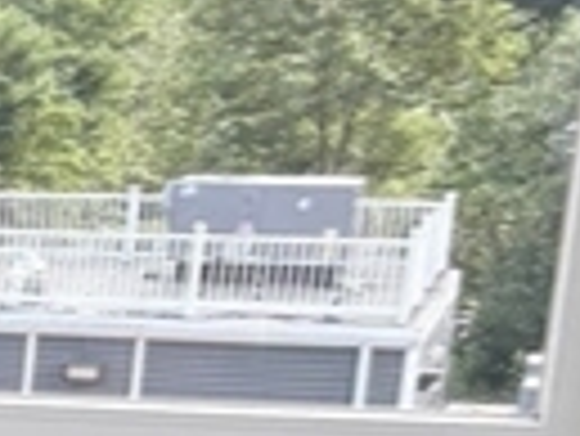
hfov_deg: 8.0
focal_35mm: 206
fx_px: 3455
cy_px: 984
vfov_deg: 6.9
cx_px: -1259
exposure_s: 1/343
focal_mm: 5.96
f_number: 1.6
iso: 50
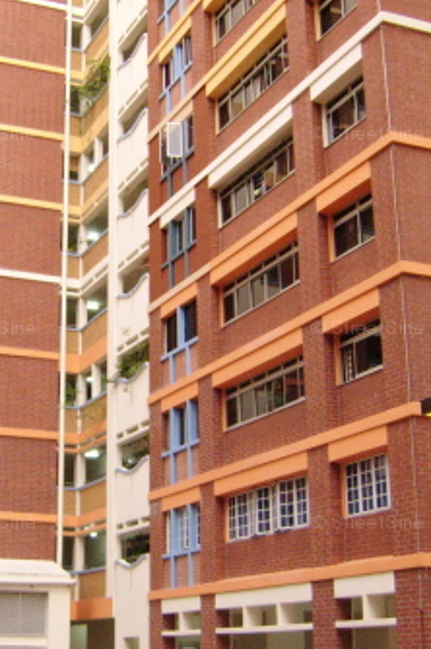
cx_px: 68
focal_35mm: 60
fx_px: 1080
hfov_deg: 22.2
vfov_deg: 33.4
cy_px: 330
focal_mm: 5.95
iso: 400
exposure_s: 1/114
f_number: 2.8
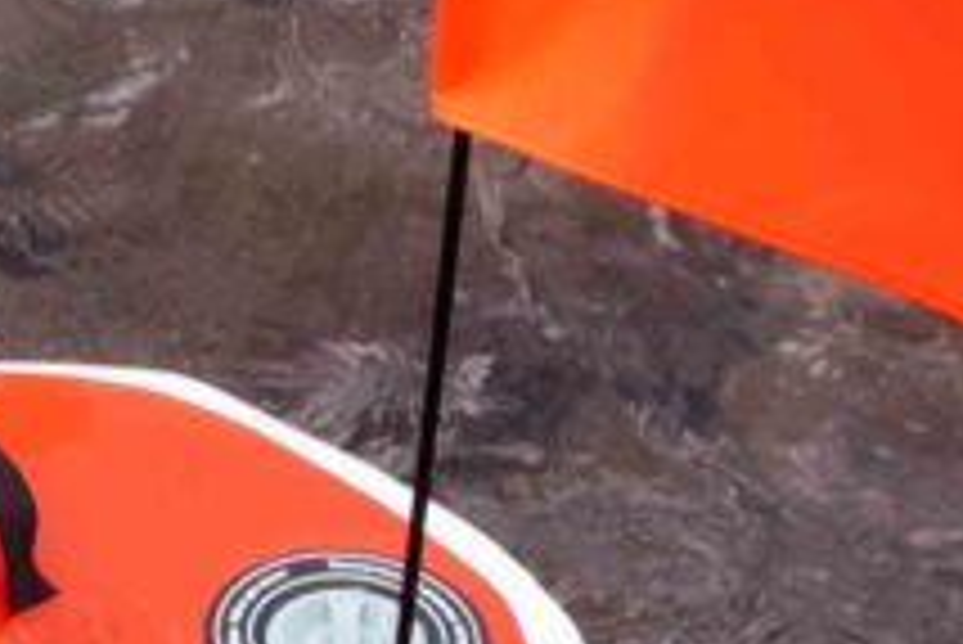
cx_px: -1544
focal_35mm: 251
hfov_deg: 7.5
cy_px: 617
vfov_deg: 5.5
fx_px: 6719
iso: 320
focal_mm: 23
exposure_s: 1/800
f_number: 5.6
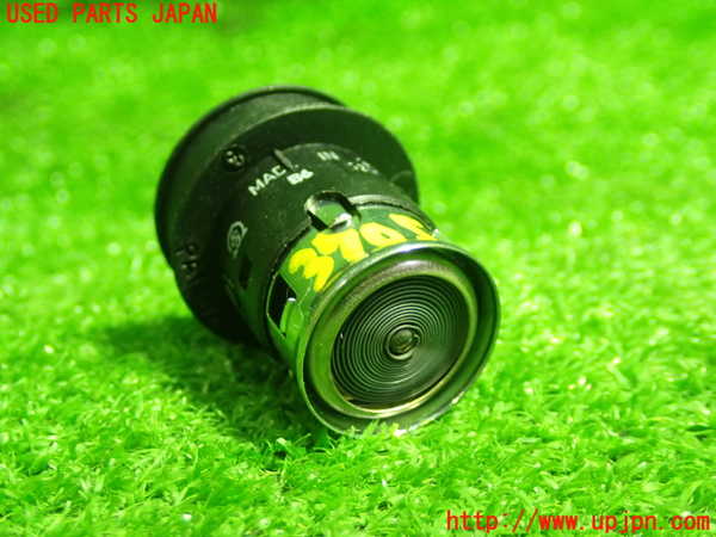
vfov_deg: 27.0
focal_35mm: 54
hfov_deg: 35.5
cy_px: 268
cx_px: 358
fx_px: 1117
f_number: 3.3
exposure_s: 1/15
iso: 800
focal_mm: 9.65
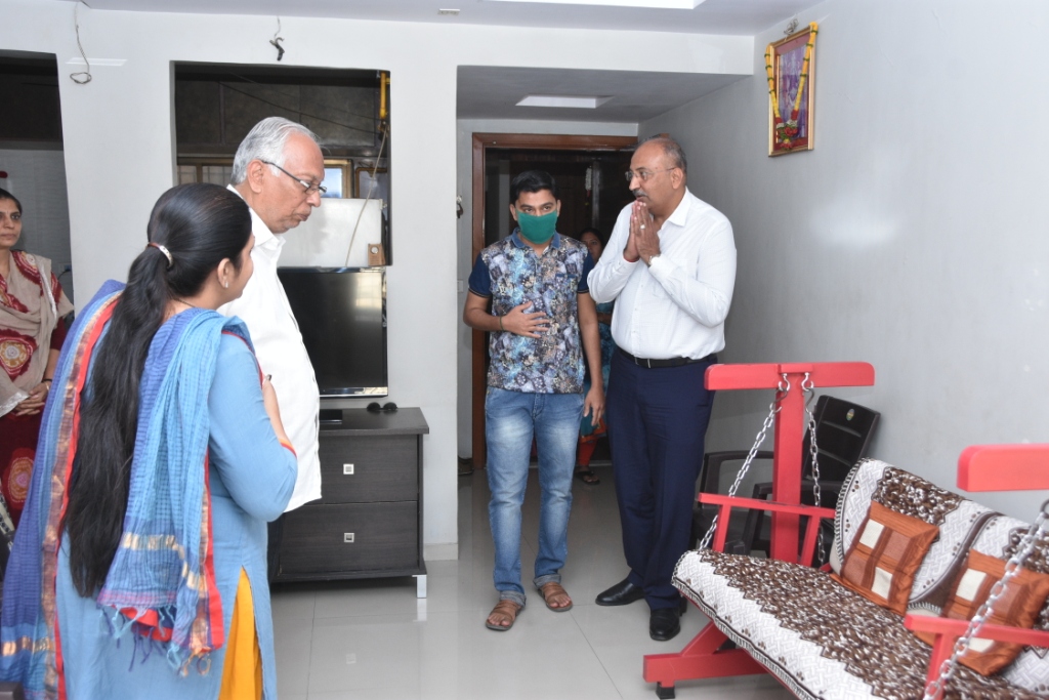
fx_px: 1049
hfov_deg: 53.1
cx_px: 524
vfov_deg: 36.9
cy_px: 350
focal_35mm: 36
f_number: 5.6
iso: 800
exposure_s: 1/125
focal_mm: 24
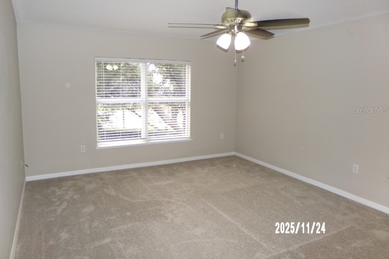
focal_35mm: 26
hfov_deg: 69.4
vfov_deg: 49.4
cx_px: 188
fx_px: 281
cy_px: 110
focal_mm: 4.3
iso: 200
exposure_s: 1/34
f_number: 3.7
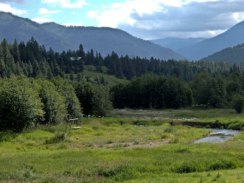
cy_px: 92
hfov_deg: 23.3
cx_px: 122
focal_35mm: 84
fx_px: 592
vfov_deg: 17.6
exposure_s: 1/500
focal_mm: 15.06
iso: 100
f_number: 4.4
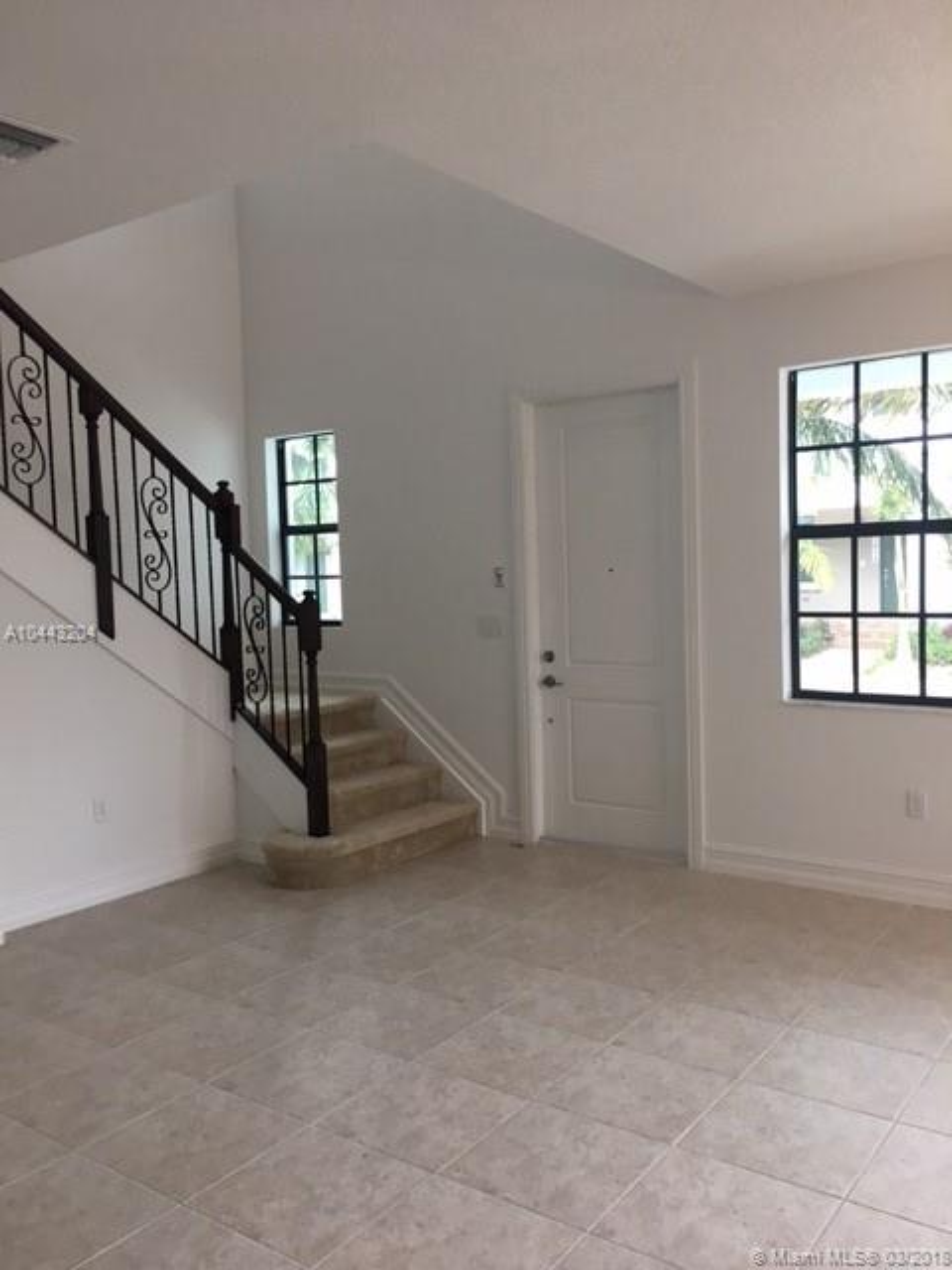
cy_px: 635
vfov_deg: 61.7
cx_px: 476
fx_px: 1063
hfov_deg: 48.2
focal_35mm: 29
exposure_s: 1/30
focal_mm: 4.15
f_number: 2.2
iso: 50
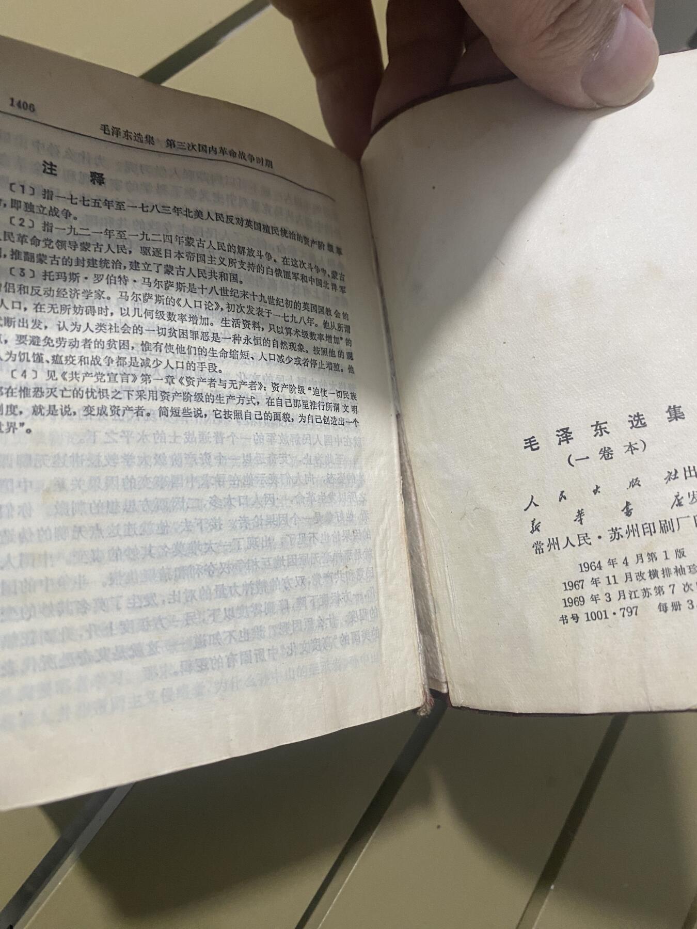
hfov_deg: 53.1
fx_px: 698
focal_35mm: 26
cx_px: 348
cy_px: 464
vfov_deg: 67.3
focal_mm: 4.25
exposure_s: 1/50
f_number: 1.8
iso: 100
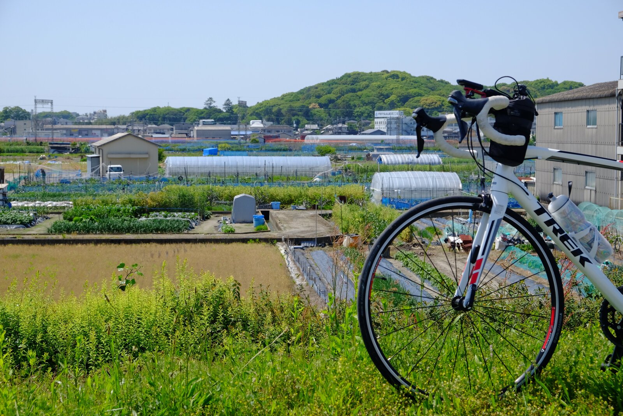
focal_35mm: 64
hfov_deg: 31.4
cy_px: 208
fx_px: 1108
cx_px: 312
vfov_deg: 21.2
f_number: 8
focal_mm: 42.5
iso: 400
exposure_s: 1/750
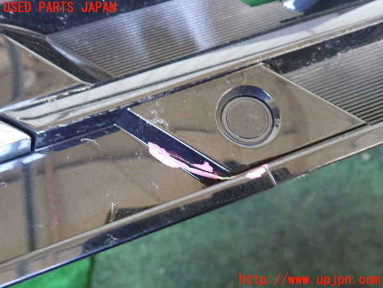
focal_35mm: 30
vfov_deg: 46.8
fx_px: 332
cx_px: 192
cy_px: 144
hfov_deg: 60.0
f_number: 2.3
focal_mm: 5.4
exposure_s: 1/30
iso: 640
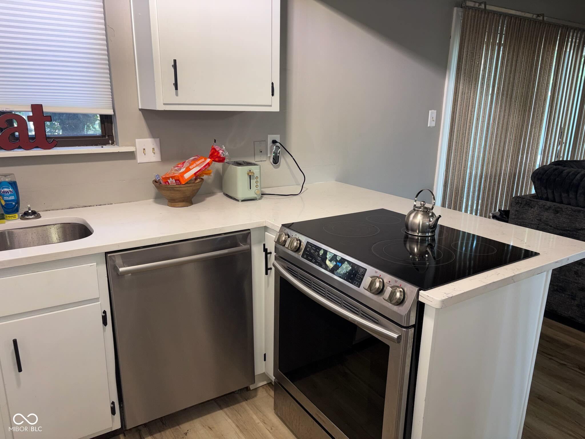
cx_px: 292
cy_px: 220
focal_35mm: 26
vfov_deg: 53.1
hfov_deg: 67.3
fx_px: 439
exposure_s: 1/27
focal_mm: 5.96
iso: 40
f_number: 1.6
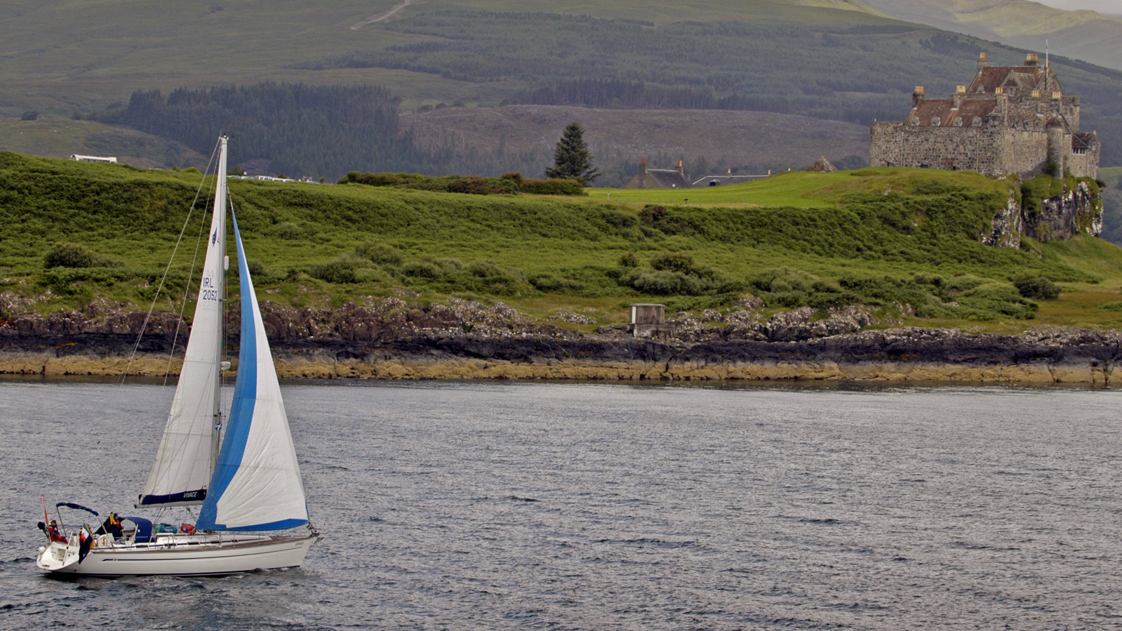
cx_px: 548
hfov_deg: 16.3
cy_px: 283
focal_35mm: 132
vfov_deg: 9.2
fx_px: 3927
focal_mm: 70
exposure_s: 1/400
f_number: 6.3
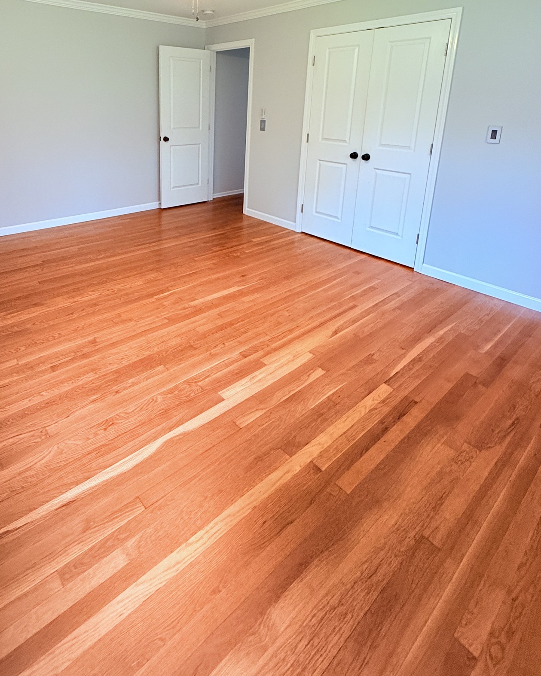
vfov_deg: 76.4
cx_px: 200
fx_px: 400
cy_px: 199
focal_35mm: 20
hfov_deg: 67.0
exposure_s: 1/120
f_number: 2.2
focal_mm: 2.22
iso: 320
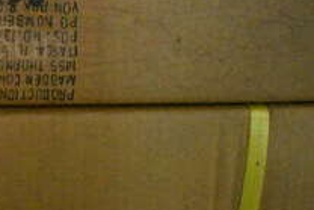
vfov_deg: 16.8
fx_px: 690
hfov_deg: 22.9
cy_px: -15
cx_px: -94
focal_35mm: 79
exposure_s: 1/30
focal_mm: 18
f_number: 3.5
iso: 12800
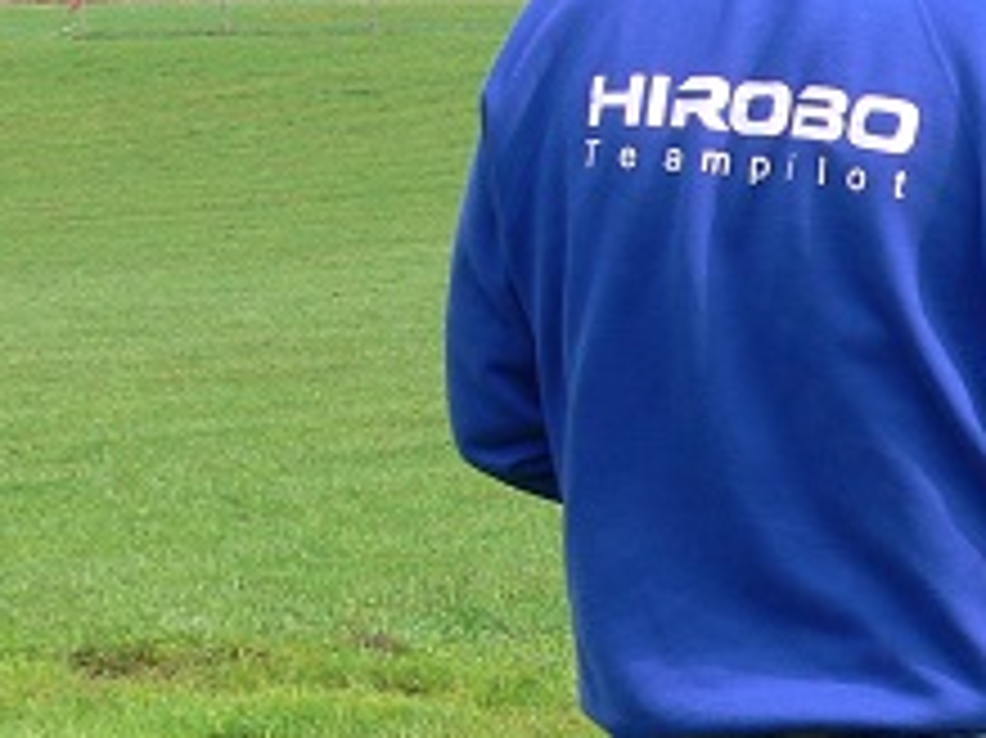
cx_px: 1603
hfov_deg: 7.6
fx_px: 7288
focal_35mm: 256
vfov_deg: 5.8
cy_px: 760
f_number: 5.6
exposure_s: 1/125
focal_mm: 14.8
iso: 80
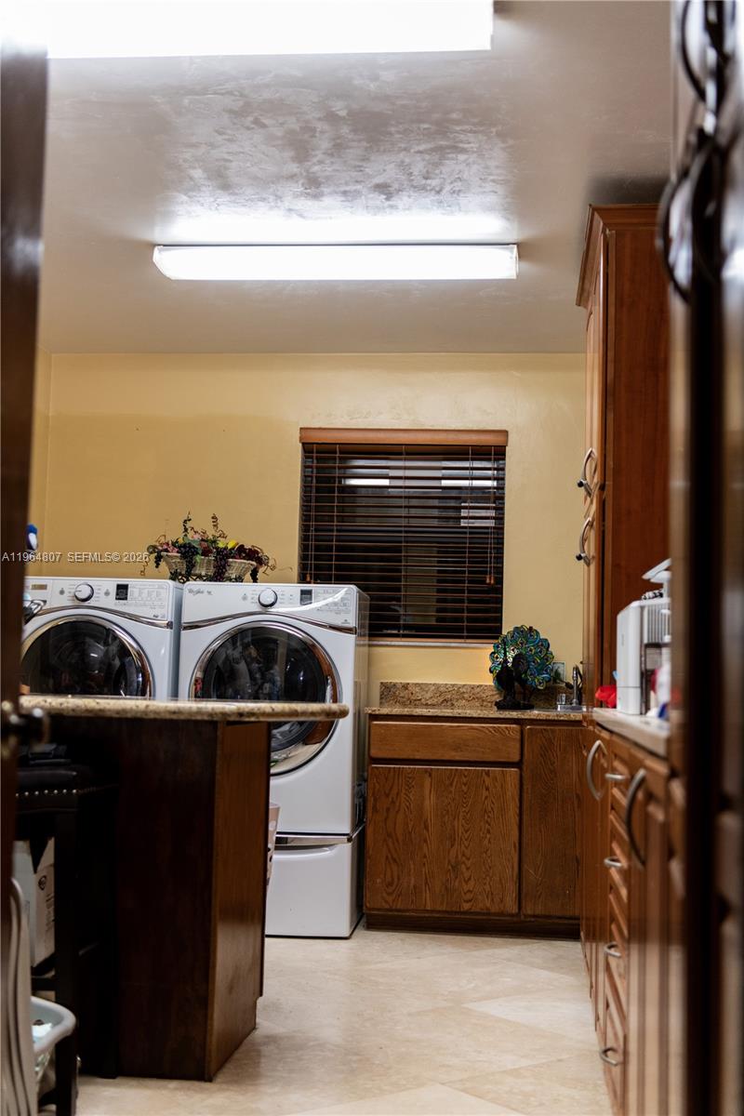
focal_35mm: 45
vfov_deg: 43.6
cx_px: 372
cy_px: 558
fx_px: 1395
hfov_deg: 29.9
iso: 1250
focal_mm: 45
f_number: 2.8
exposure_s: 1/160
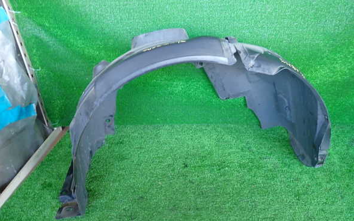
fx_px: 260
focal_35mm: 27
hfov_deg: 68.4
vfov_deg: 46.0
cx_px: 179
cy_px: 116
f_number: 2
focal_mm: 4.5
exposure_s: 1/30
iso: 200
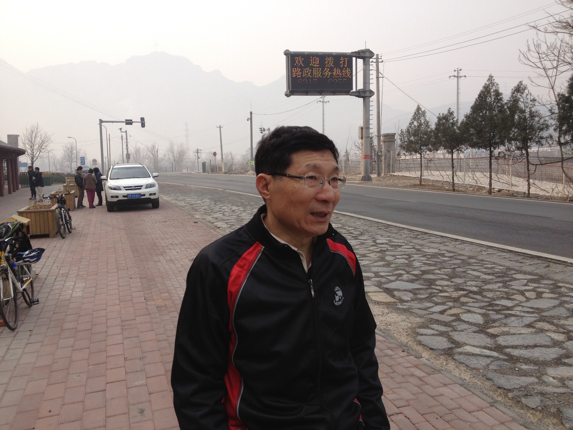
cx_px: 286
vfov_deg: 40.7
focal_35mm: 35
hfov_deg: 52.6
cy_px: 215
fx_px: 579
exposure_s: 1/986
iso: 64
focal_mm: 4.28
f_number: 2.4
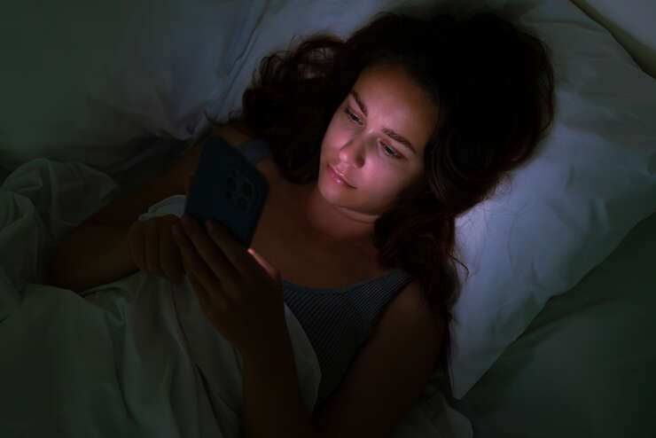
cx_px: 328
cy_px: 219
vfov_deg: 27.0
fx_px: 911
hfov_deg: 39.6
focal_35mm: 50
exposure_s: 1/100
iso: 2500
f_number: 2.5
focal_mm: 50
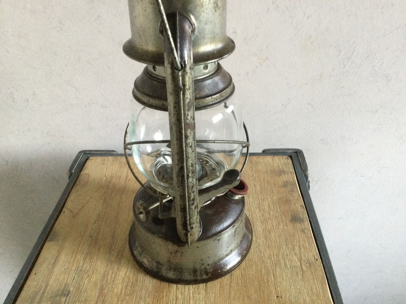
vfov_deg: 45.4
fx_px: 364
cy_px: 152
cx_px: 203
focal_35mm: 31
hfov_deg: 58.4
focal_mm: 3.3
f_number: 2.4
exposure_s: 1/25
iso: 200
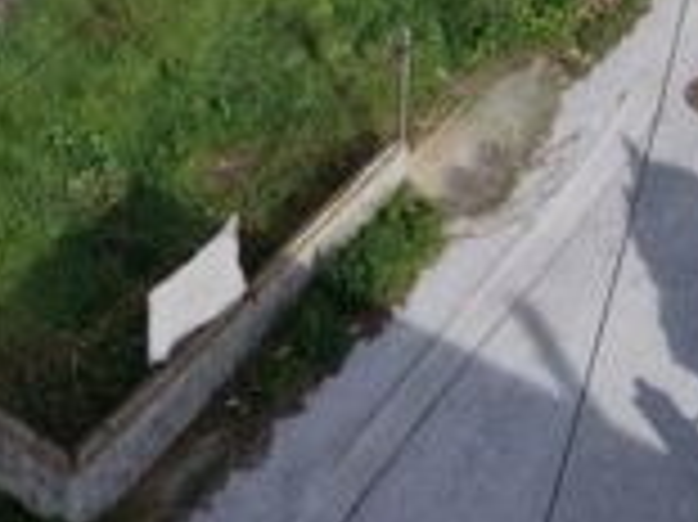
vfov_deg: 12.1
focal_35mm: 109
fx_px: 2196
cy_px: -518
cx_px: 119
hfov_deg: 17.9
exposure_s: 1/6400
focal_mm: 8.67
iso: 230
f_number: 1.8
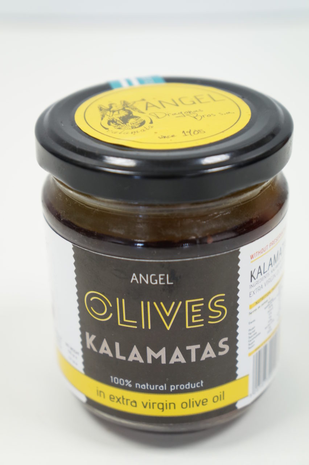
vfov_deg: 34.2
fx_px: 754
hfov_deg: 23.2
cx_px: 154
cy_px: 232
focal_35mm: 58
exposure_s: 1/60
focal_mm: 39
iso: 640
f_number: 4.5
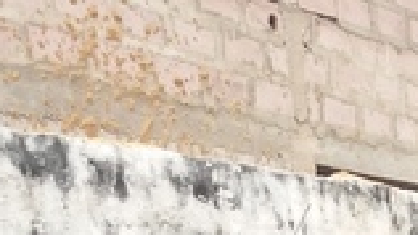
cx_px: 487
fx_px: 1286
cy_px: 681
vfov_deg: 8.8
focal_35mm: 116
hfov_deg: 17.7
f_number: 1.9
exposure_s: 1/129
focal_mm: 3.7
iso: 64
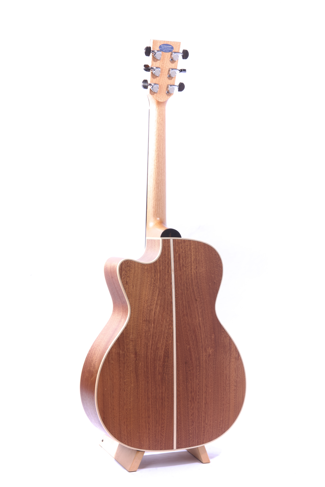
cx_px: 162
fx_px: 839
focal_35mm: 62
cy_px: 244
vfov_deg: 32.4
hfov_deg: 21.9
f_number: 20
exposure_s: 1/50
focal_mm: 62
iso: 100
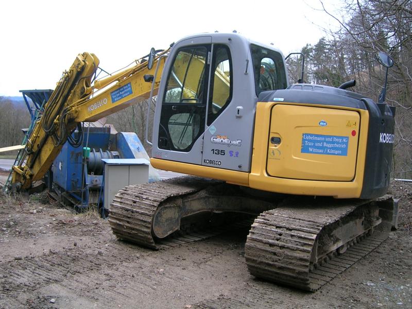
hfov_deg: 46.8
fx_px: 476
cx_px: 206
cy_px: 154
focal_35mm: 40
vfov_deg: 36.0
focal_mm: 6.1
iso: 50
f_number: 2.9
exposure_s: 1/59.4
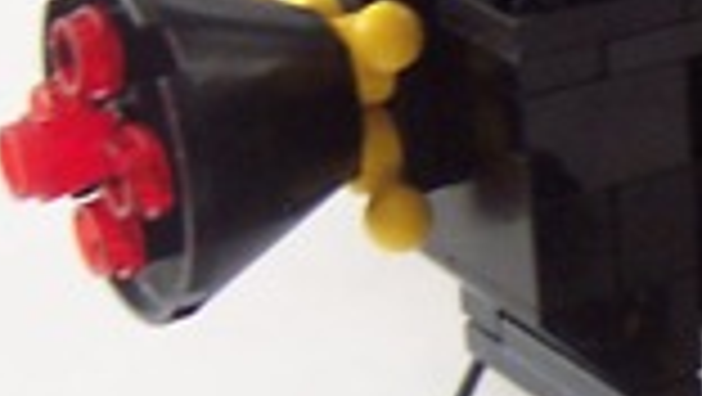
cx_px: 1179
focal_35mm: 161
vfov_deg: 7.6
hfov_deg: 12.4
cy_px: 194
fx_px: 2999
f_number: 2.8
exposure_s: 1/10
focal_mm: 5.6
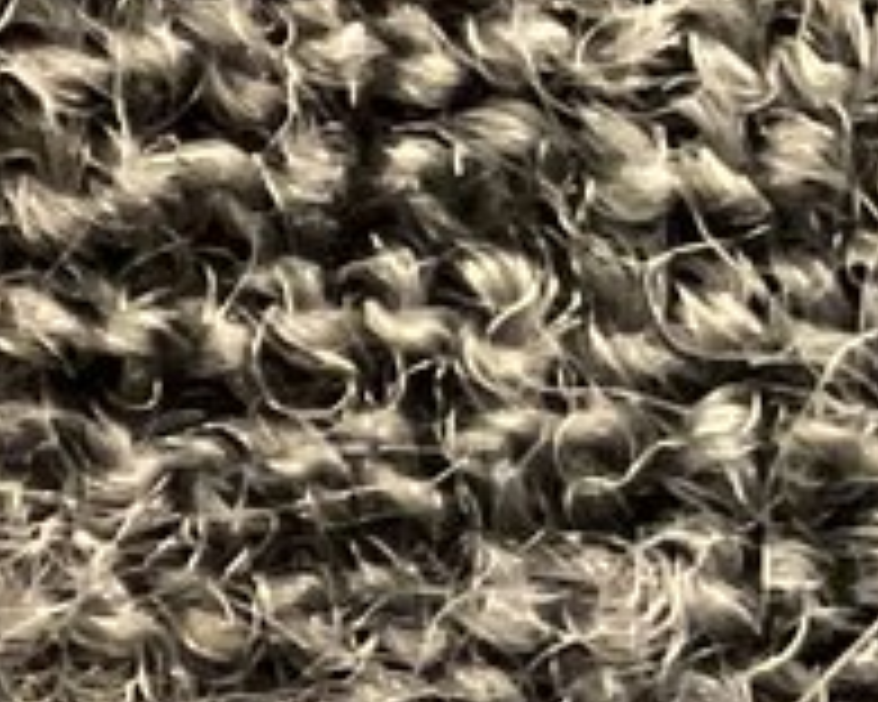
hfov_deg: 7.3
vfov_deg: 6.7
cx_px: -2105
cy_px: 1631
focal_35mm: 220
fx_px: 5717
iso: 320
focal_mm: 3
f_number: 1.8
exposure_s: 1/25
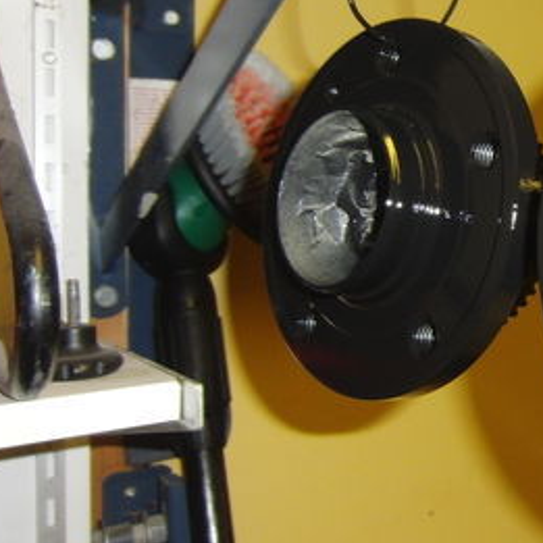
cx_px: 568
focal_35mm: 52
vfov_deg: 32.5
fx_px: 923
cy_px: 177
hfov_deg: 30.1
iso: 200
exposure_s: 1/60
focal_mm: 4.3
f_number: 3.2
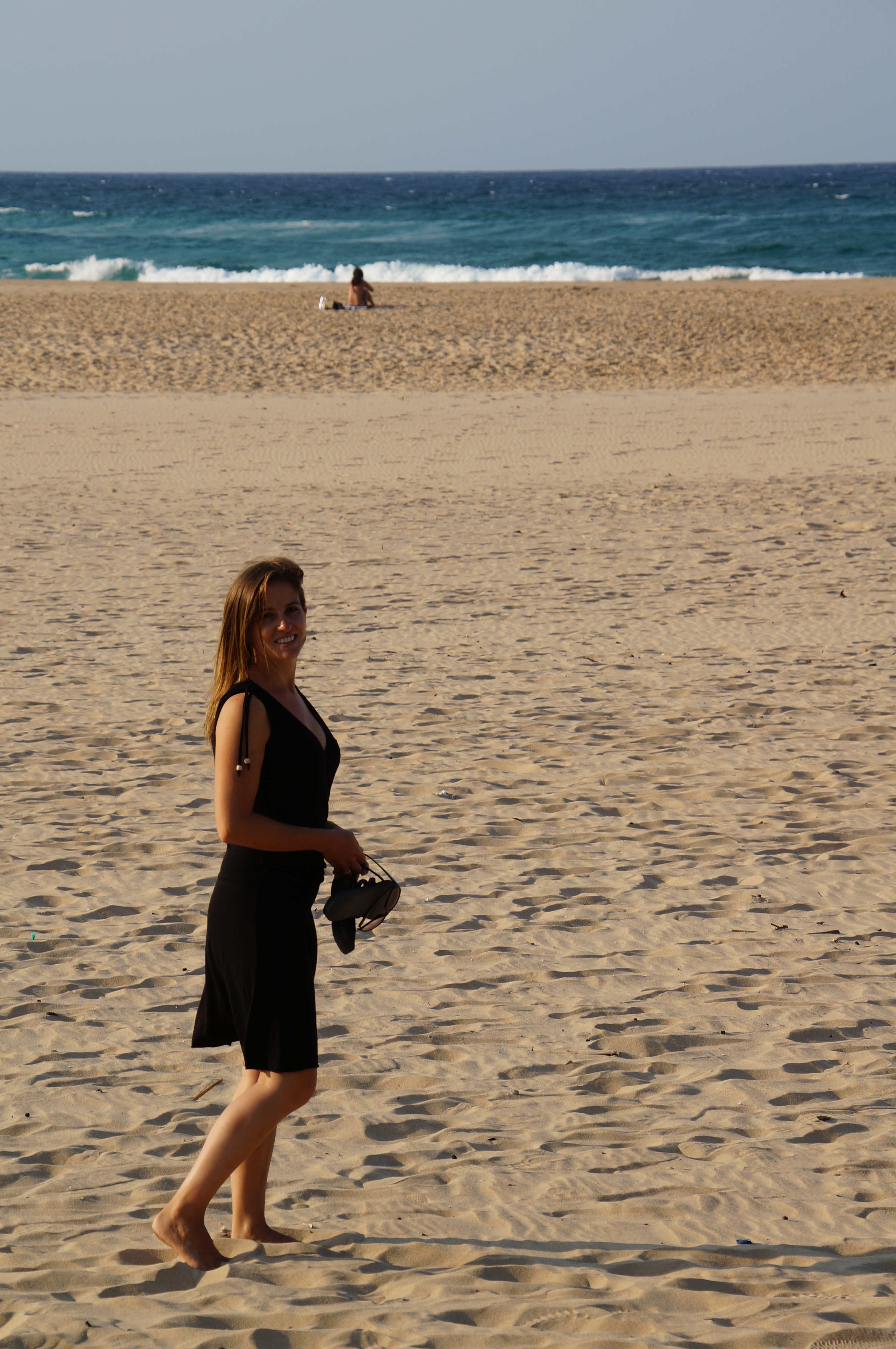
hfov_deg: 9.7
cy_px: 674
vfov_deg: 14.6
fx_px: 5276
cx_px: 448
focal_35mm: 141
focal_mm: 94
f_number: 9
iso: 100
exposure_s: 1/200
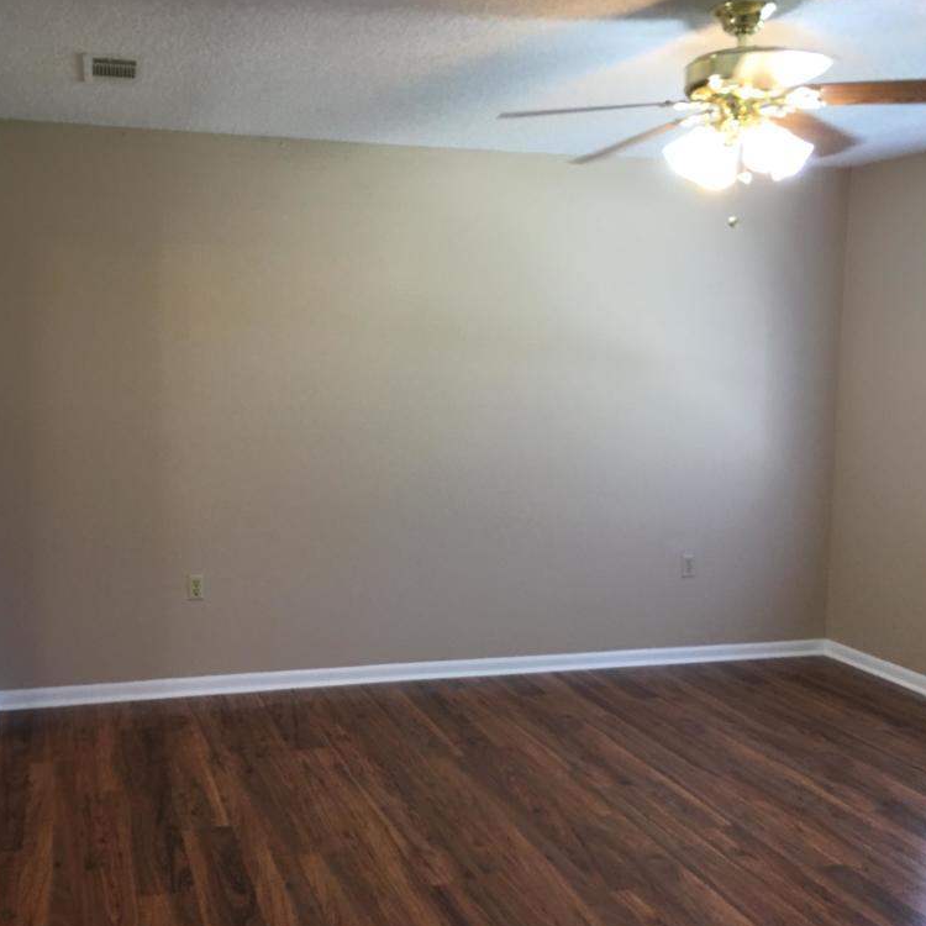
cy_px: 469
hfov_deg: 46.8
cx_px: 349
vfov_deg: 47.2
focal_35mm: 35
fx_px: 1059
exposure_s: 1/30
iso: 40
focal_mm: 4.15
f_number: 2.2
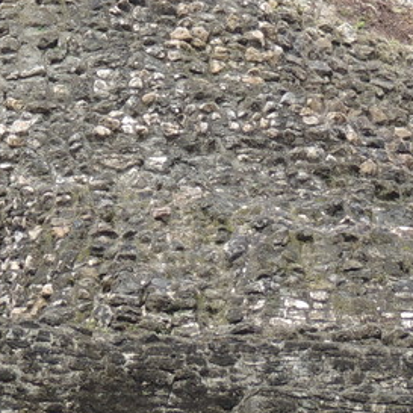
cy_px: -5
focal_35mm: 290
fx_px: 3914
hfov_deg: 6.0
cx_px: 98
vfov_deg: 6.0
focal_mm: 12.4
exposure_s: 1/125
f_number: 3.9
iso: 100
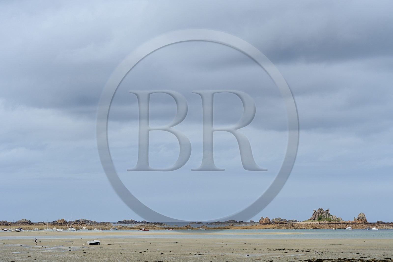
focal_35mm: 140
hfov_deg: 14.7
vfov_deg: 9.8
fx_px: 1528
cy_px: 131
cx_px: 196
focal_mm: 140
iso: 200
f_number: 14
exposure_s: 1/250
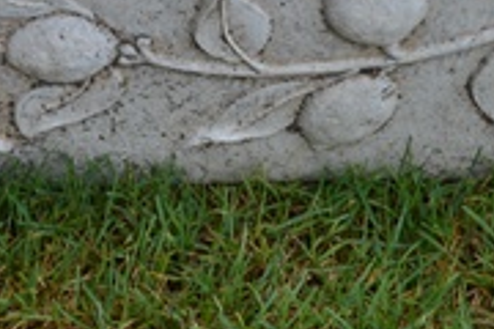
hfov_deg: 15.3
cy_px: -181
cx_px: 97
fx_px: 1825
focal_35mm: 133
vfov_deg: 10.0
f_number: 5.6
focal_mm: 24
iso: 110
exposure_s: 1/125
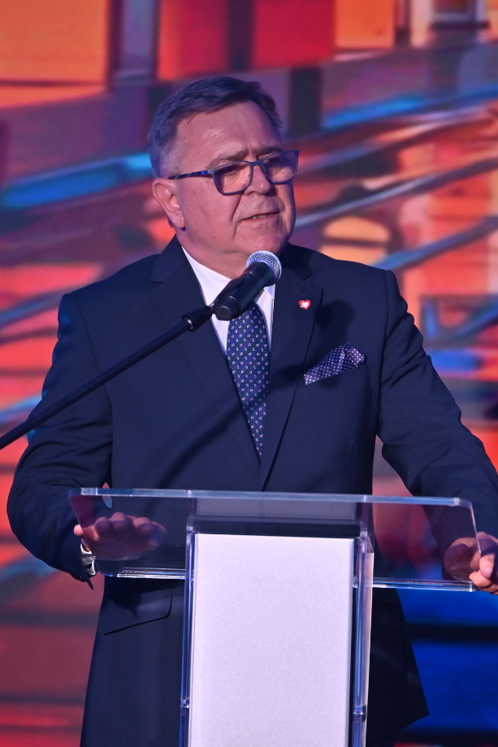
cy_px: 359
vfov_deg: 6.5
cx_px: 271
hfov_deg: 4.3
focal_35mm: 317
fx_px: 6580
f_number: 2.8
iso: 900
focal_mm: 180
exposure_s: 1/400
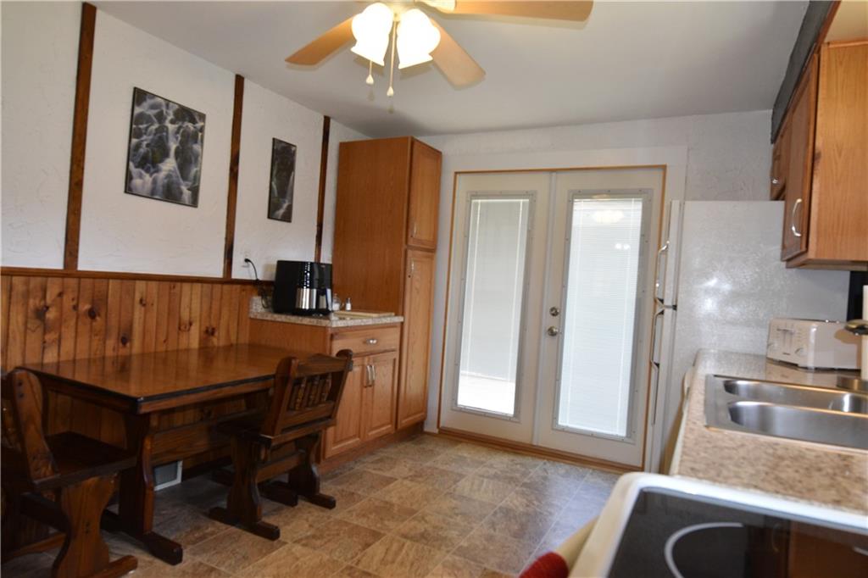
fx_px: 506
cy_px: 289
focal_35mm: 21
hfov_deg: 81.2
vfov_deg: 59.5
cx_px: 434
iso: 800
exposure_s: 1/125
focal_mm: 14
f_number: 5.6
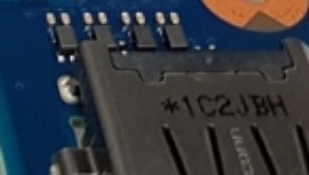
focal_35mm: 197
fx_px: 1616
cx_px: -552
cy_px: -58
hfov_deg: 9.2
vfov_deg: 6.1
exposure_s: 1/100
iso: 50
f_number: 1.7
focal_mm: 4.2
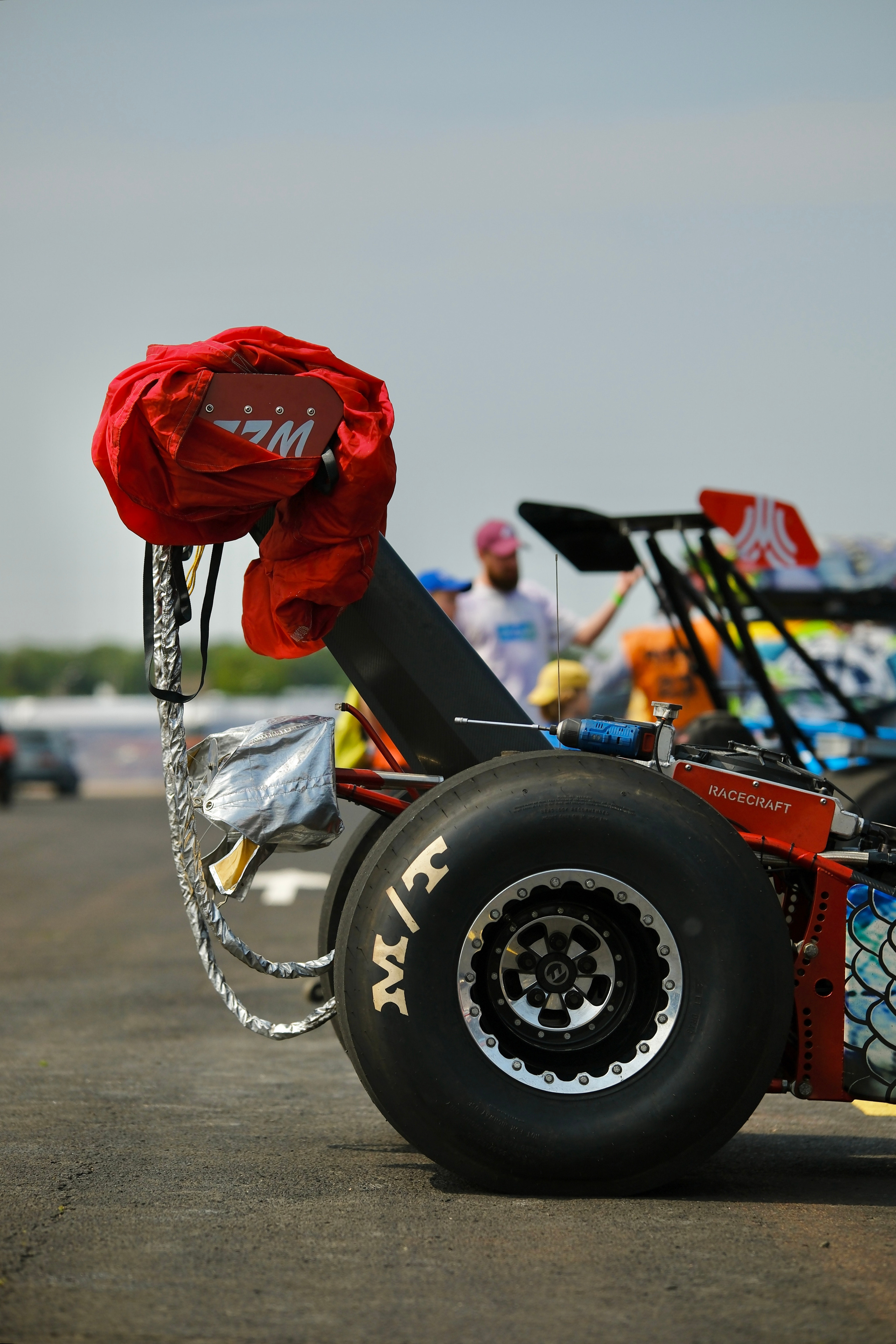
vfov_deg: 18.1
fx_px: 4218
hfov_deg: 12.1
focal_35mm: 113
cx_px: 448
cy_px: 672
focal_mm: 75
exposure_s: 1/14000
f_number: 1.8
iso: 160
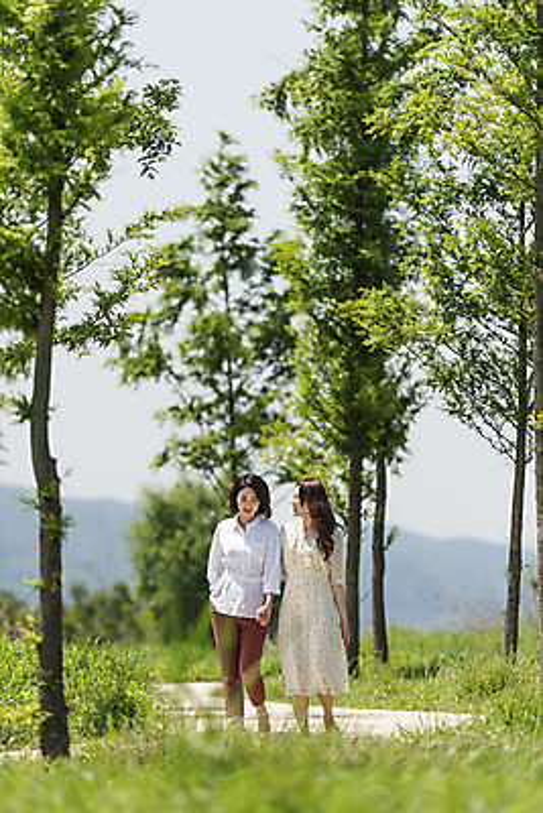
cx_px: 272
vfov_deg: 10.3
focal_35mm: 200
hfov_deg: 6.9
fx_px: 4521
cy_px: 406
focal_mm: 200
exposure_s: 1/2500
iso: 100
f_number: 2.8
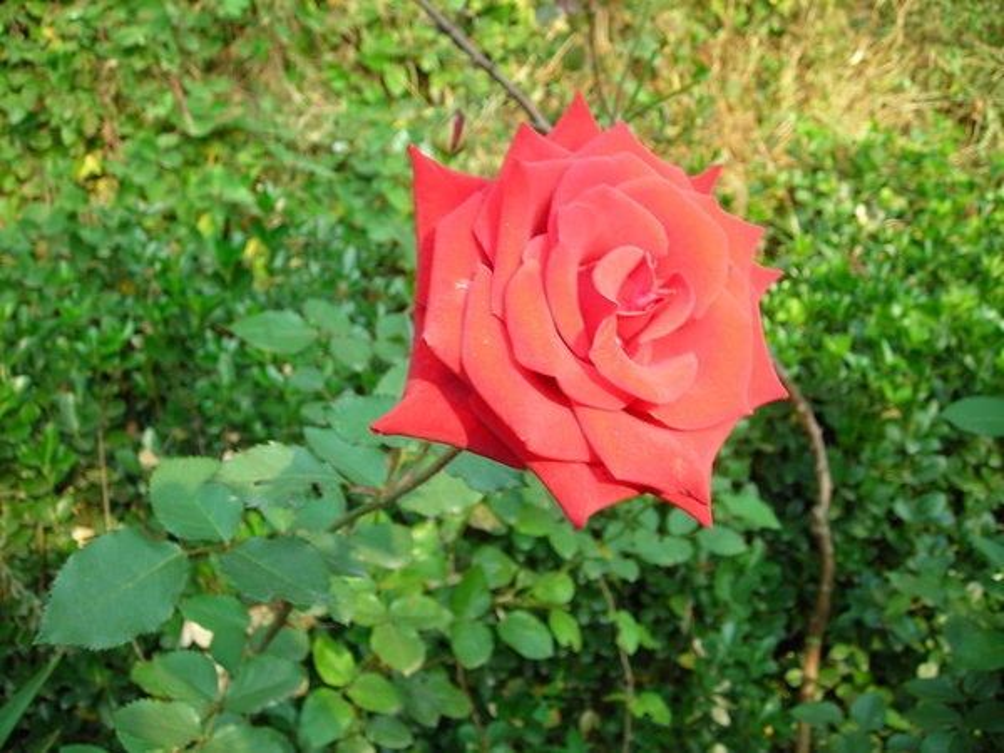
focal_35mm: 38
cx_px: 502
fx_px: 1102
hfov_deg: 49.0
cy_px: 376
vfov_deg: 37.7
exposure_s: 1/52.1
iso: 50
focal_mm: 6.3
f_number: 3.2
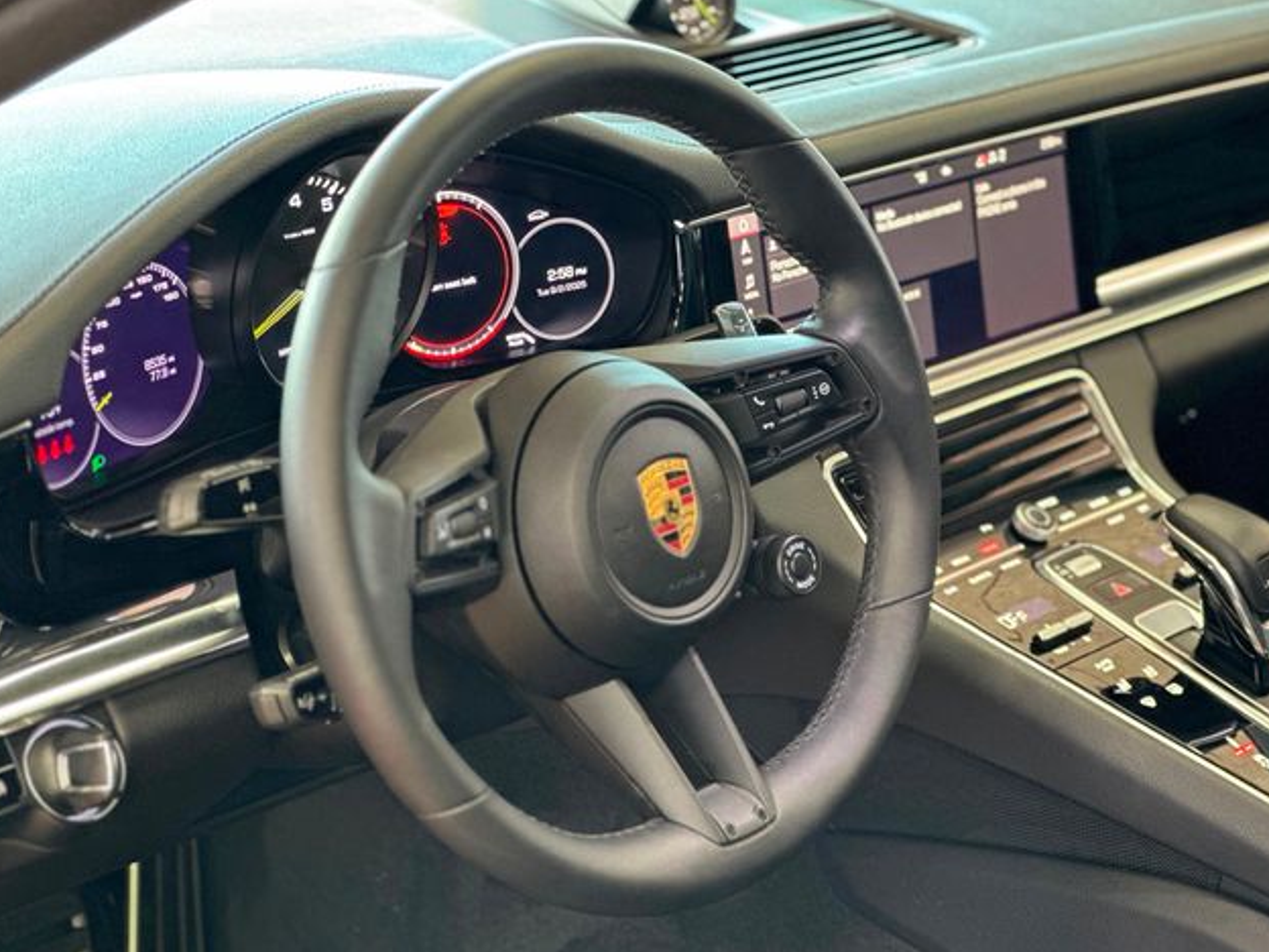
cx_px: 637
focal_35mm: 79
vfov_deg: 18.7
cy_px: 480
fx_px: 2896
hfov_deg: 24.7
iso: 400
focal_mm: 9
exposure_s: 1/24
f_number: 2.8
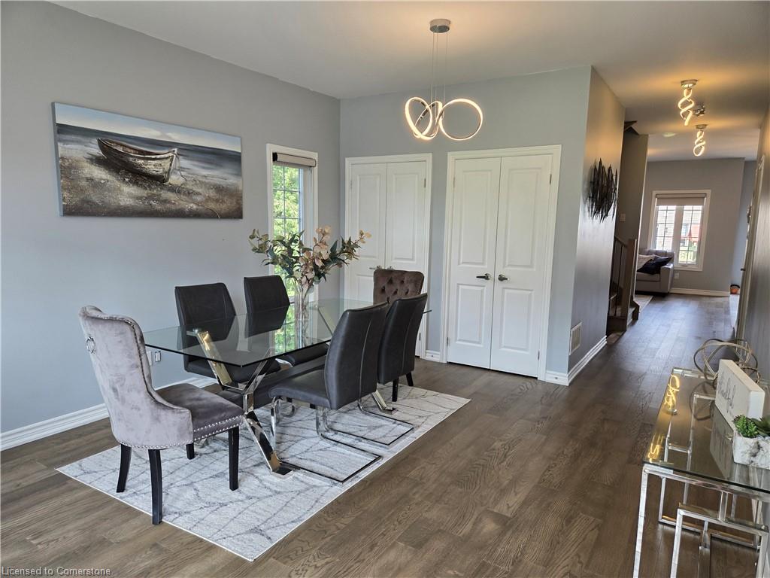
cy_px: 289
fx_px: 512
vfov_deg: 58.9
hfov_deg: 73.9
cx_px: 385
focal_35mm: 23
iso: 64
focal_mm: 5.4
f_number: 1.8
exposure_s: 1/120
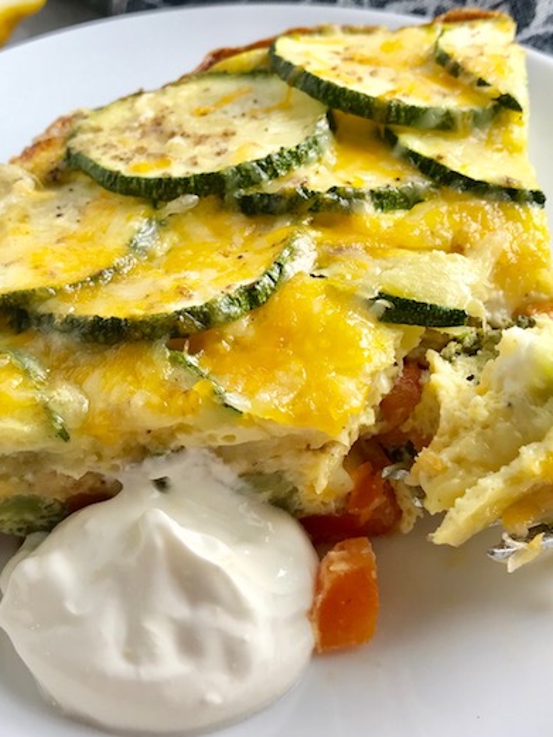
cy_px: 304
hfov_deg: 33.6
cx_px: 266
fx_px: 916
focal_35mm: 43
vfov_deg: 43.7
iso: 32
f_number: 1.8
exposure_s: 1/120
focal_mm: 3.99
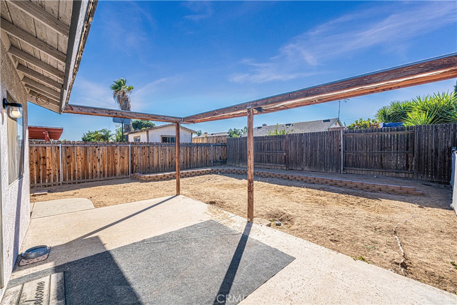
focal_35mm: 14
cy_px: 152
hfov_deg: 104.2
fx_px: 178
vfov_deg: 81.2
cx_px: 228
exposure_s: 1/200
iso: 100
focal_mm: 14
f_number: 10
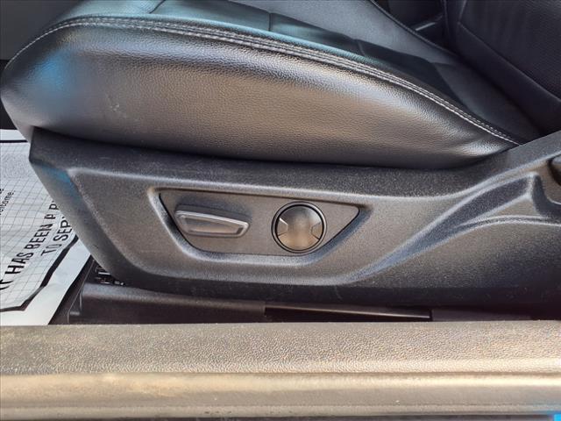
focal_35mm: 27
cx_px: 280
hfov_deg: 65.3
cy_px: 210
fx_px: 438
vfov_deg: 51.4
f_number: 1.9
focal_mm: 3.58
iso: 40
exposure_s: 1/123
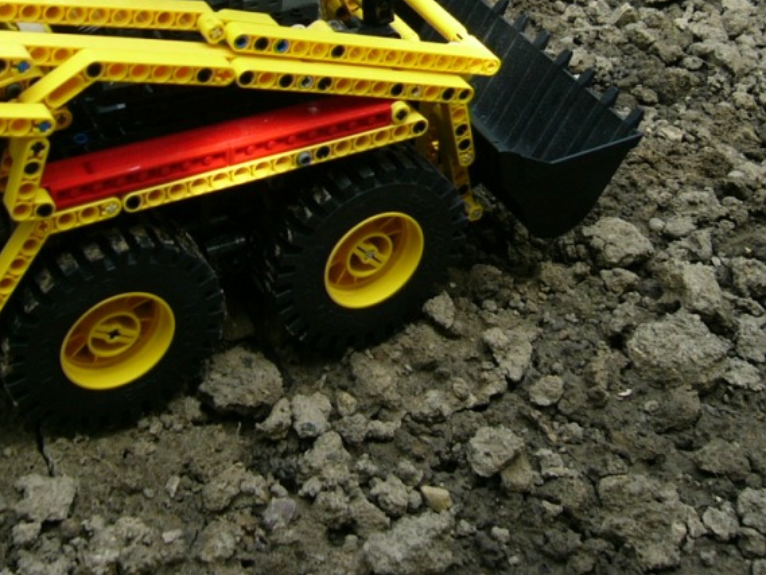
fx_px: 1394
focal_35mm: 63
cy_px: 66
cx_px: 245
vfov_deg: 22.8
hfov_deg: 30.5
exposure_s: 1/200
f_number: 2.8
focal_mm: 5.8
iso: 50
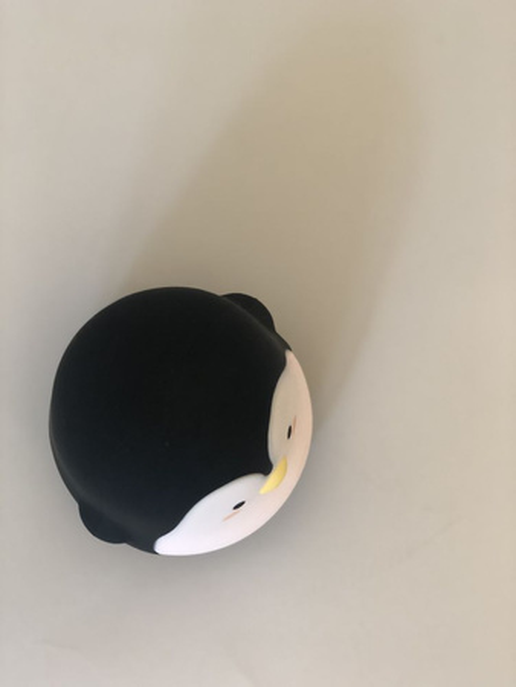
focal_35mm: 57
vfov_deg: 33.8
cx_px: 258
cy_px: 344
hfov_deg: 25.7
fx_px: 1132
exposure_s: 1/33
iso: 160
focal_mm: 6.6
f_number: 2.8
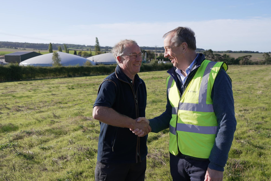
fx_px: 264
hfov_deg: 54.4
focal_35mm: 35
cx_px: 136
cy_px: 90
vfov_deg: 37.9
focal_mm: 35
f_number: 5.6
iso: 100
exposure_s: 1/400
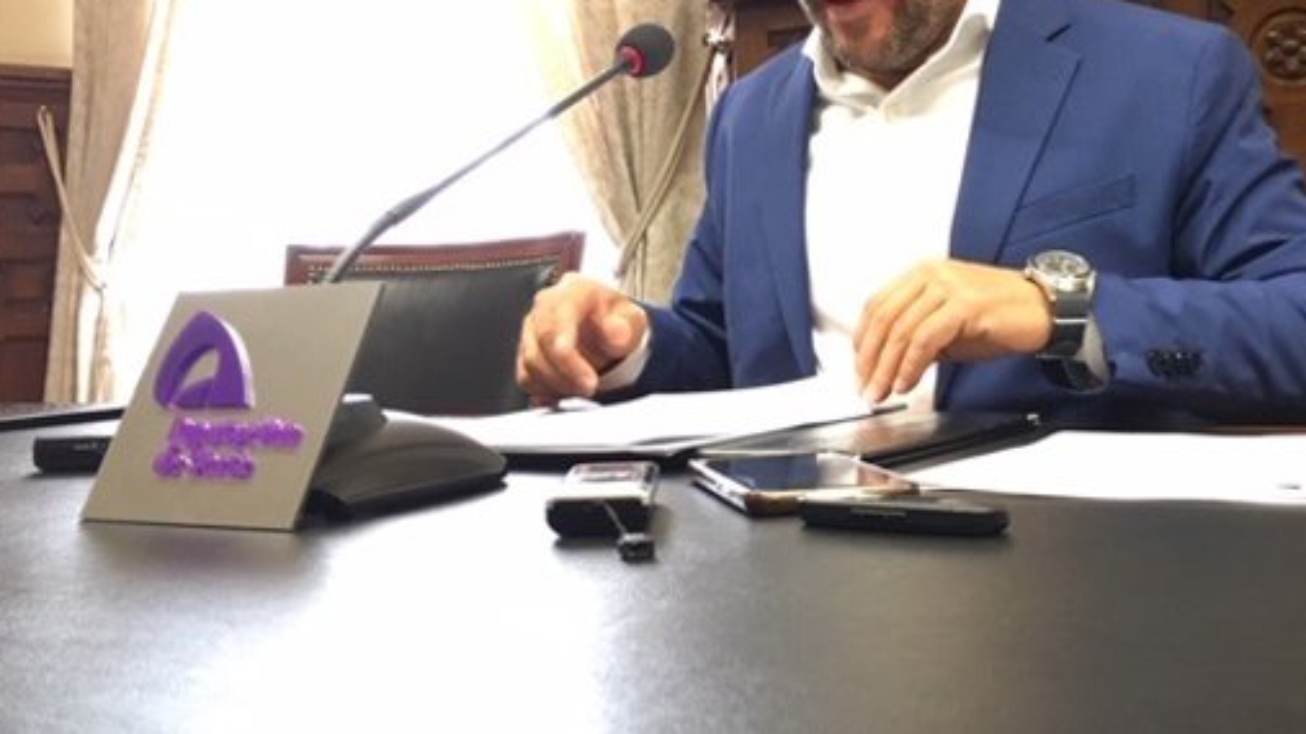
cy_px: 175
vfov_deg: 27.3
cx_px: 853
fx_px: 1489
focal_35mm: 43
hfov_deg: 46.7
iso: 250
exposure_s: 1/33
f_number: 2.2
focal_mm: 4.15
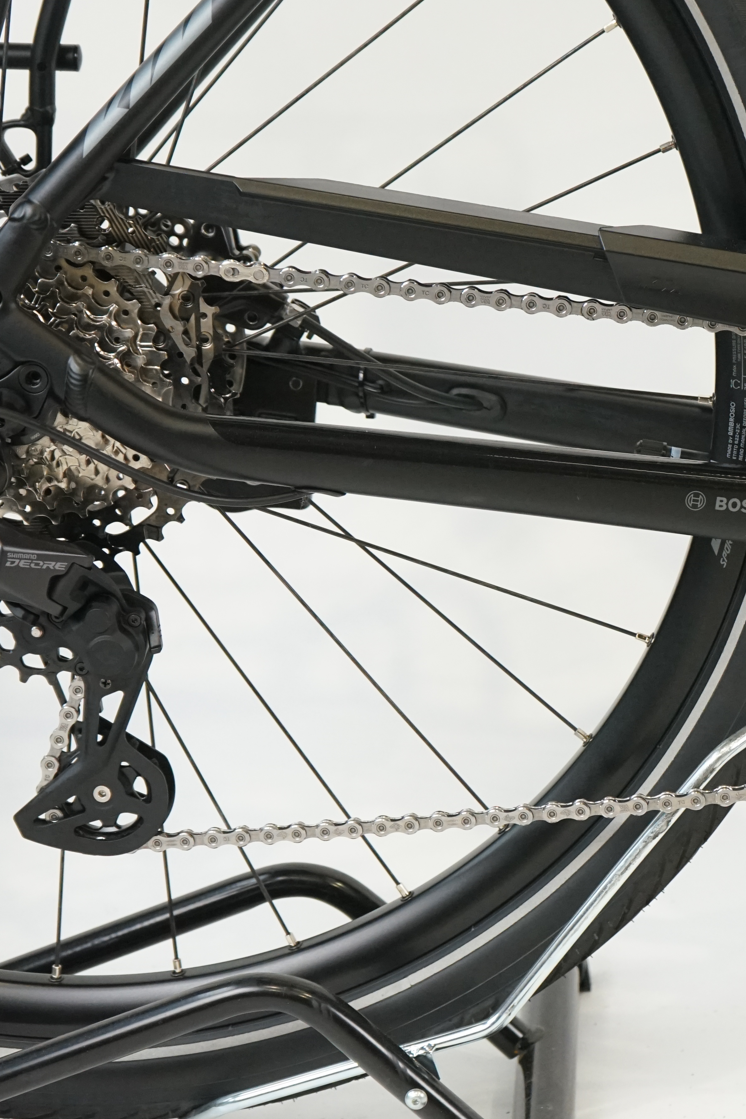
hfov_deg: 16.0
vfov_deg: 24.2
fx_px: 2611
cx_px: 684
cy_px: 561
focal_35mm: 84
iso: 2500
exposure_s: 1/200
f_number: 5.6
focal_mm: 50
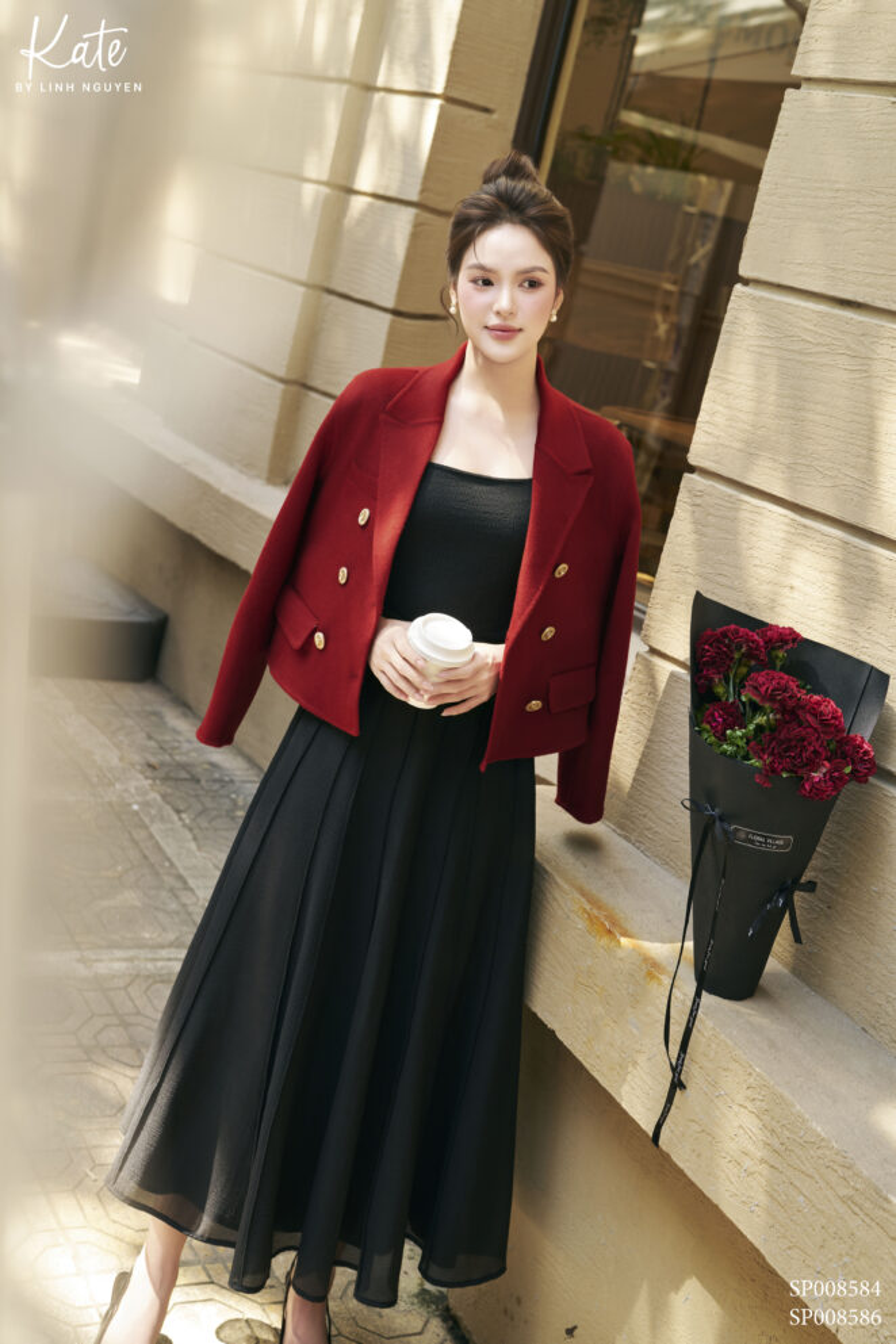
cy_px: 672
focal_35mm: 50
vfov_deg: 39.6
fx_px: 1867
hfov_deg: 27.0
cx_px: 448
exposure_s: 1/160
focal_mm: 50
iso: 400
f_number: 4.5
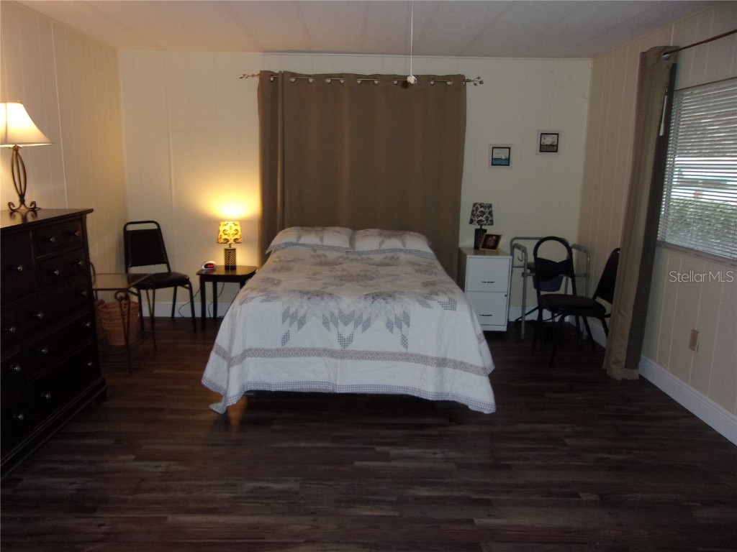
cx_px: 368
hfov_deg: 65.3
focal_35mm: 27
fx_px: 575
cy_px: 276
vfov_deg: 51.4
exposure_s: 1/34
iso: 200
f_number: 3
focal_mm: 4.9
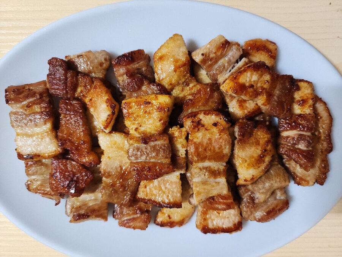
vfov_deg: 58.9
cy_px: 128
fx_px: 227
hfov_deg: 73.9
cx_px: 171
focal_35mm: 23
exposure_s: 1/30
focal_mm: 6.4
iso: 320
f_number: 1.8
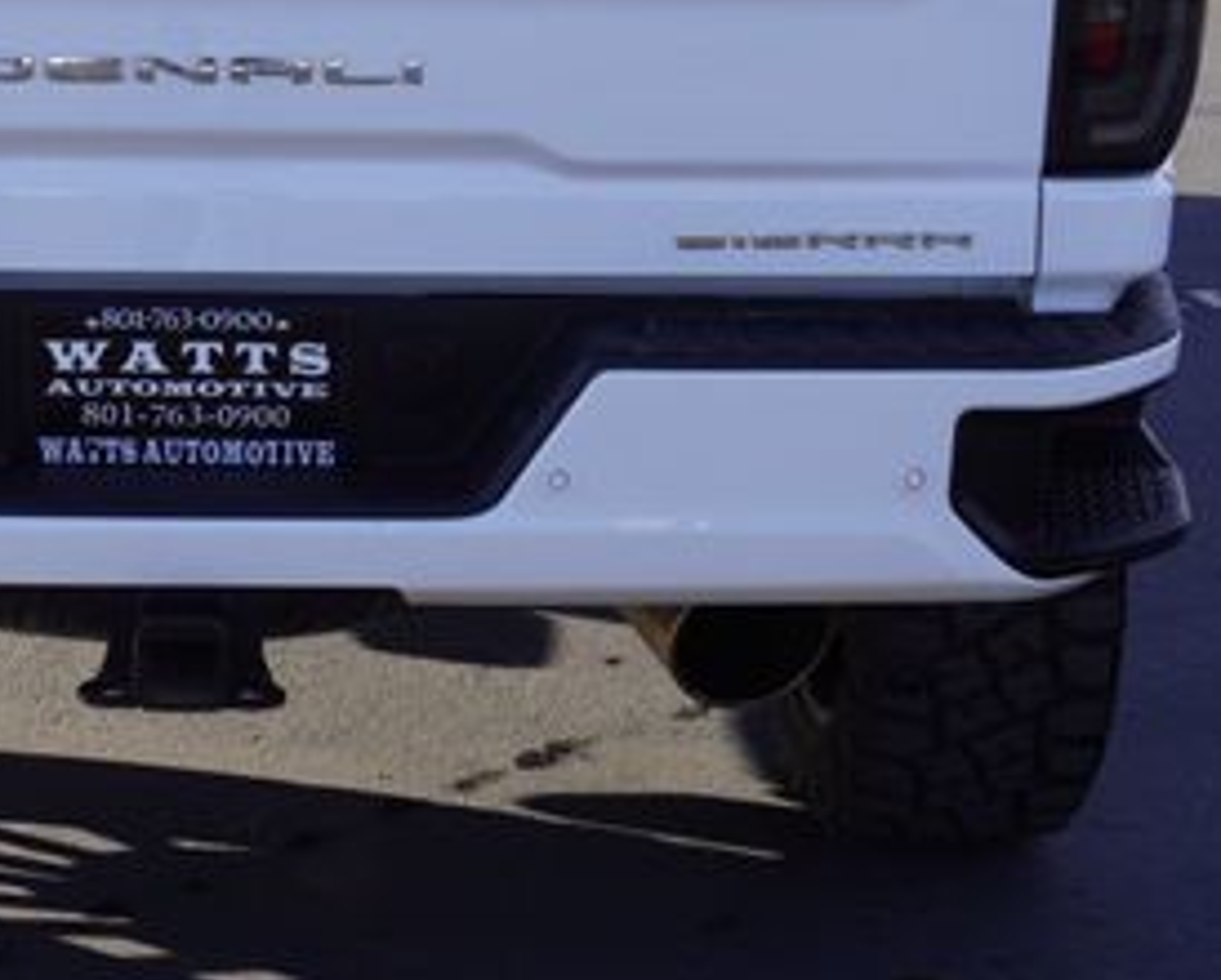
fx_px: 3329
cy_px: 49
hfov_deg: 20.5
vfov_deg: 16.5
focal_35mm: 92
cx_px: 178
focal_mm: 28
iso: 100
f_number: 9
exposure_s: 1/100
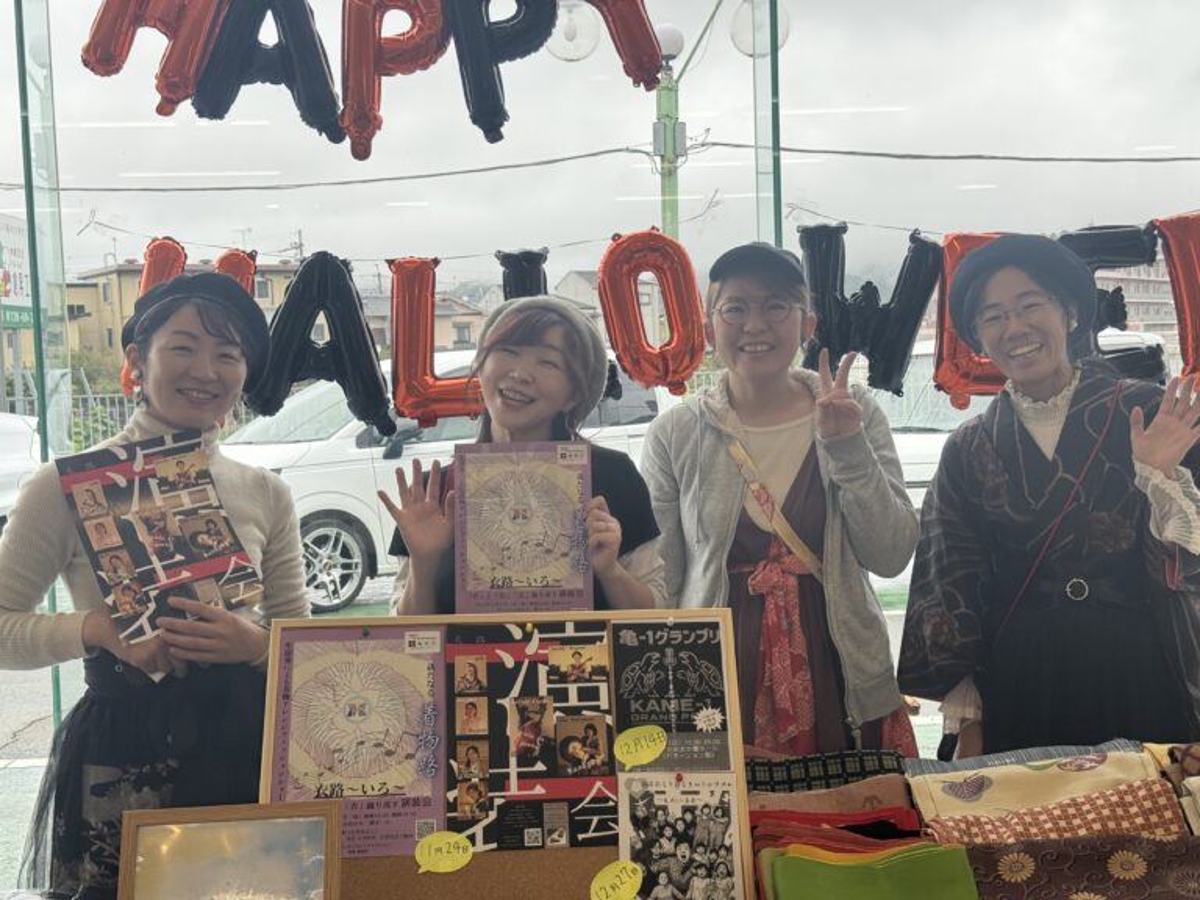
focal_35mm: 48
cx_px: 600
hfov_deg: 39.7
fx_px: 1664
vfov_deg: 30.3
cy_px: 450
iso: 64
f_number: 1.78
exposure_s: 1/457
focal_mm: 6.76
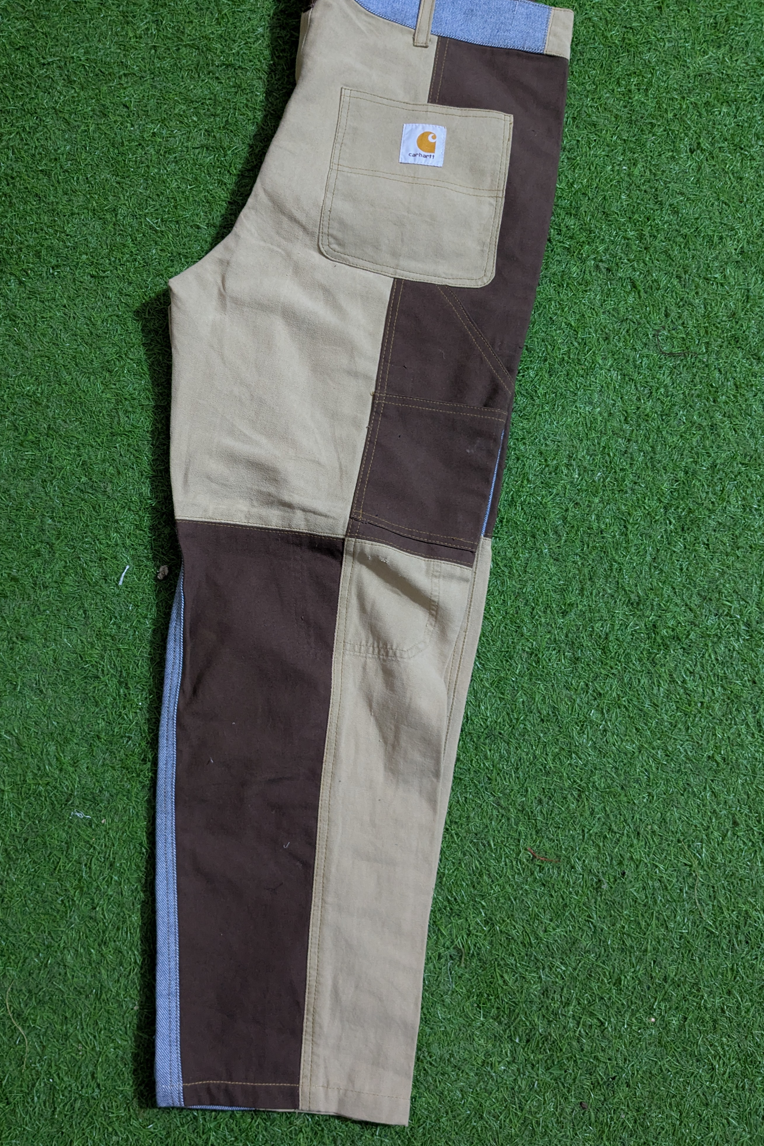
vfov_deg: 63.7
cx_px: 330
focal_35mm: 29
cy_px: 570
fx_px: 923
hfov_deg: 44.9
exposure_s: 1/25
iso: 311
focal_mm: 4.38
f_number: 1.73
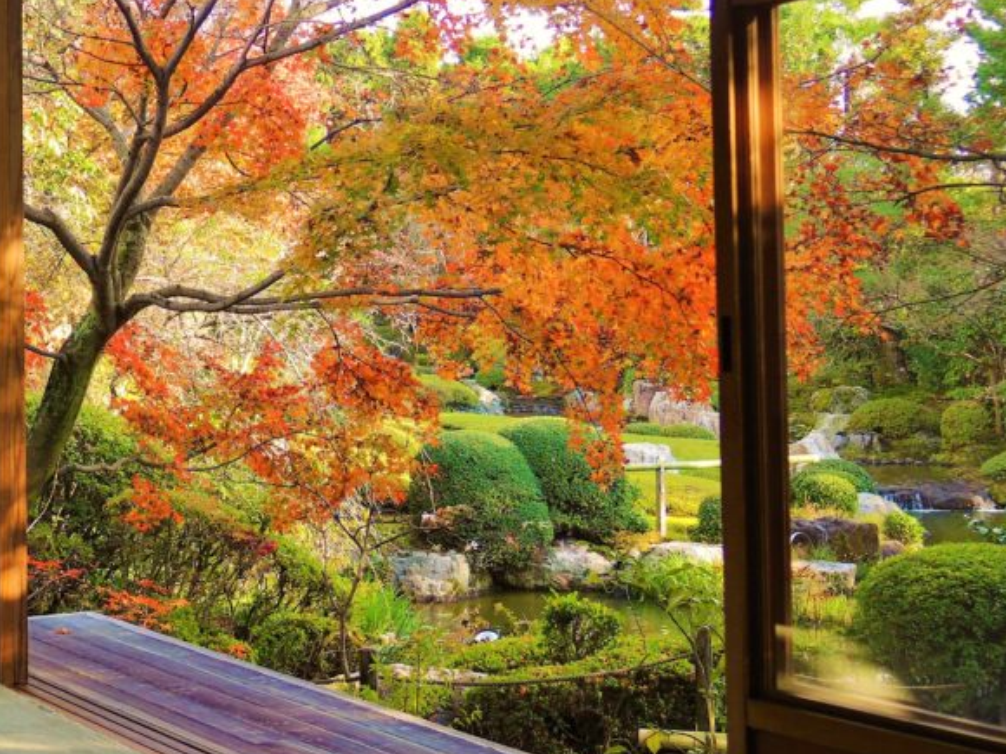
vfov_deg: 27.4
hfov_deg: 34.7
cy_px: 274
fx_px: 1540
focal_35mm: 53
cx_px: 160
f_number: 2
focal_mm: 6.5
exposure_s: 1/200
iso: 80
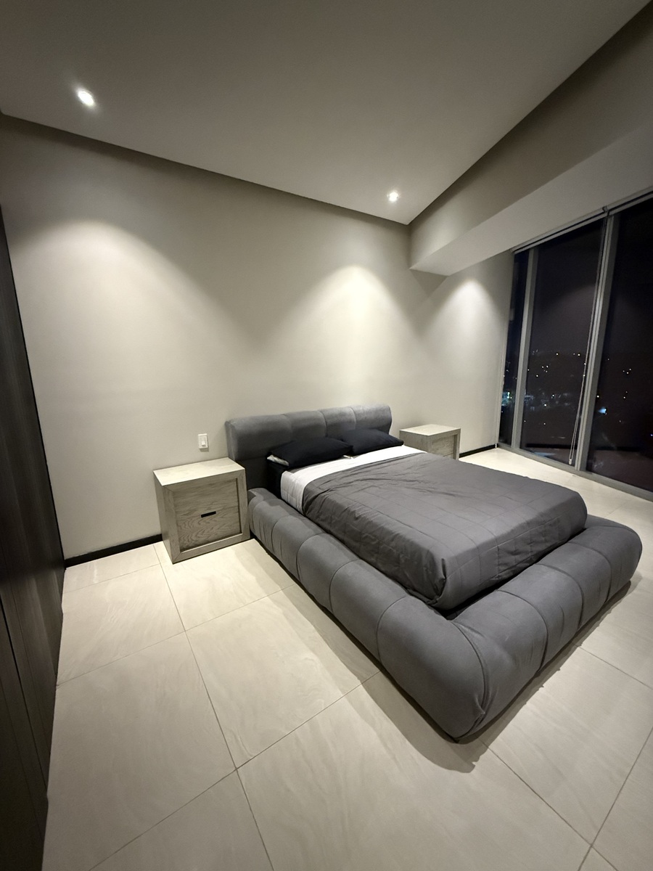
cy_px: 436
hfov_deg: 85.7
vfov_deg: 102.1
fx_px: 352
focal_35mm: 14
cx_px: 326
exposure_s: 1/40
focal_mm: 2.22
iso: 1600
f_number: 2.2
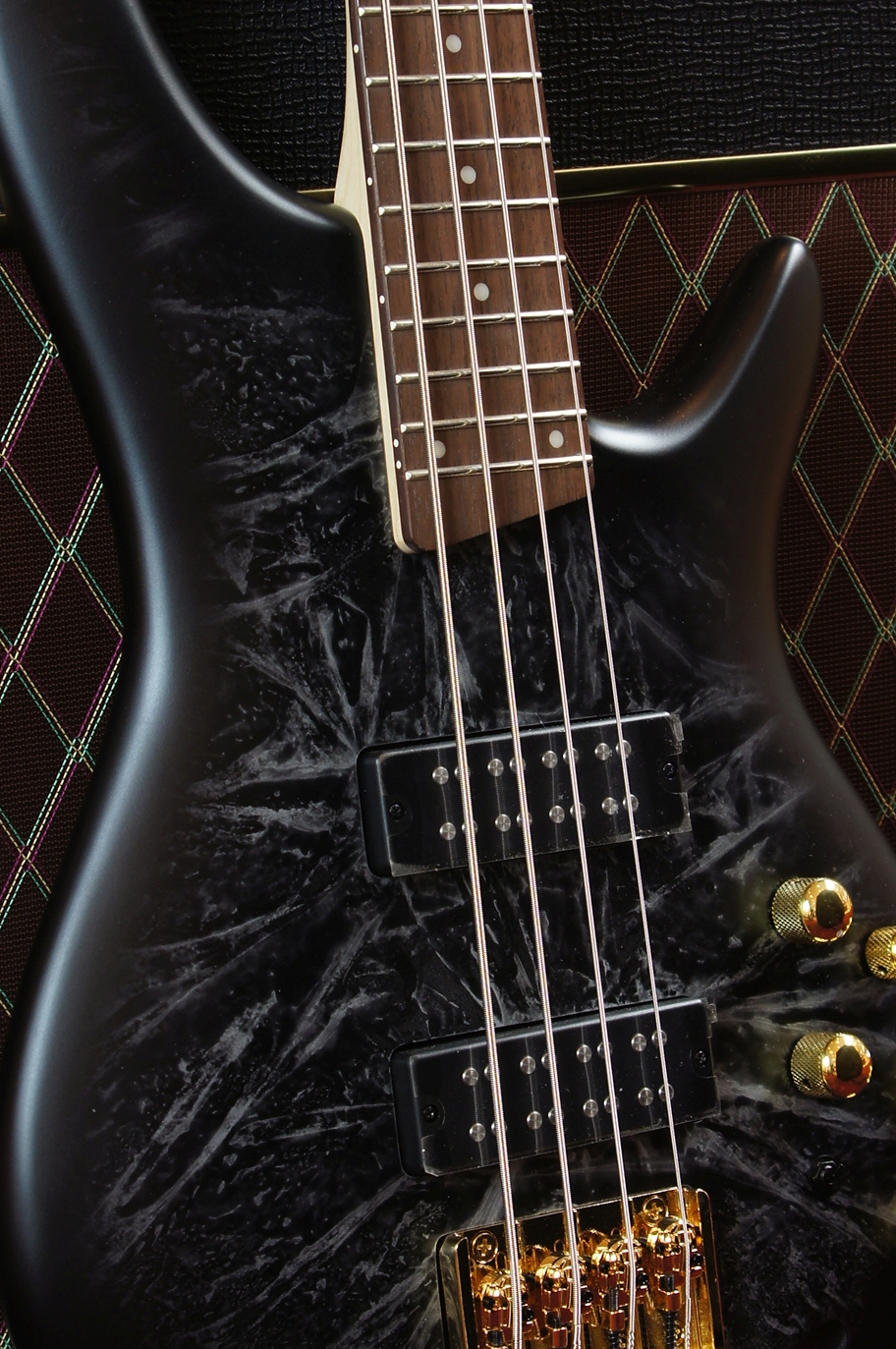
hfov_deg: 13.6
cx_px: 504
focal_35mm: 100
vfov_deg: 20.4
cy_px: 613
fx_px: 3742
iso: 100
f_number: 7.1
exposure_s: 1/3
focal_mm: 40
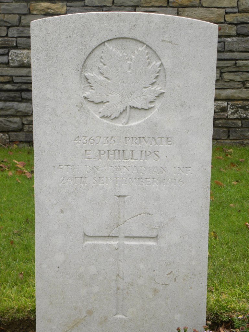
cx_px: 124
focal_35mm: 66
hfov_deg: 22.3
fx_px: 633
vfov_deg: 29.4
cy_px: 166
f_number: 4
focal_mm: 11.8
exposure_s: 1/171
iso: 64
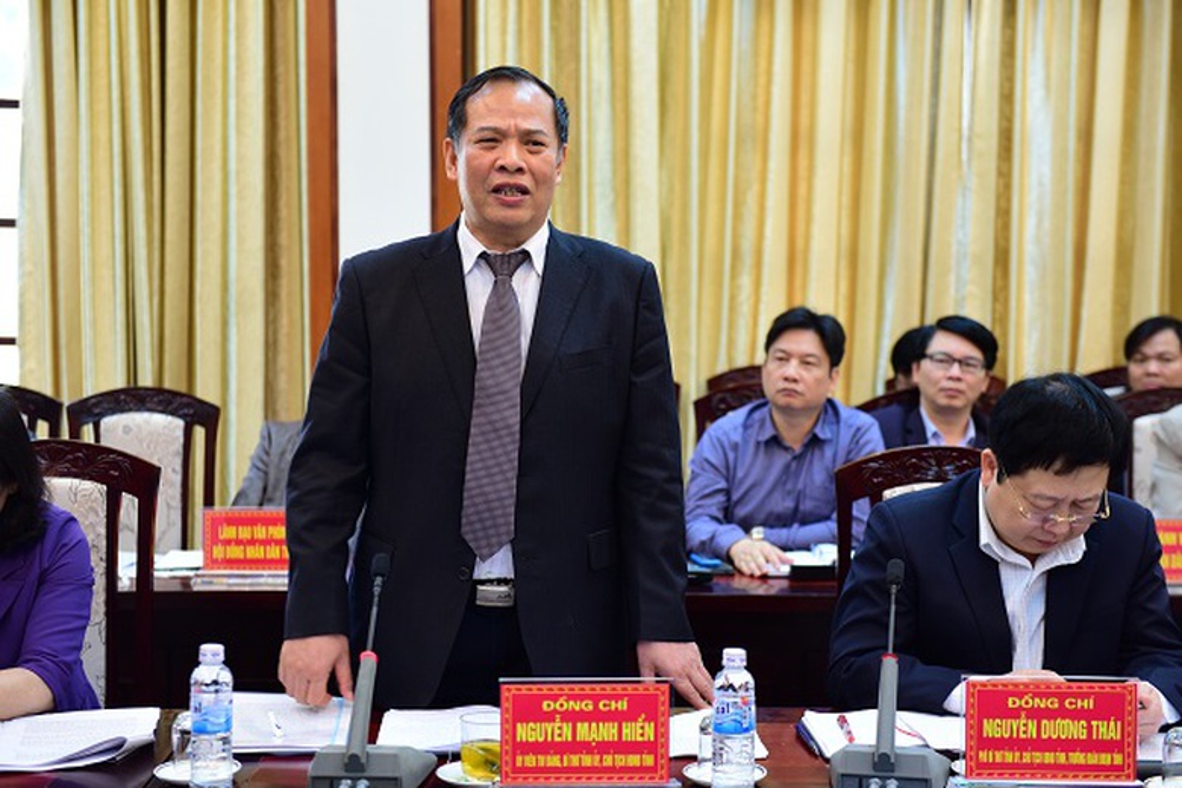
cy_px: 394
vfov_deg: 21.9
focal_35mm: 62
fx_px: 2036
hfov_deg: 32.4
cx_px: 591
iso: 900
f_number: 3.2
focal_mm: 62
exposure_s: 1/50
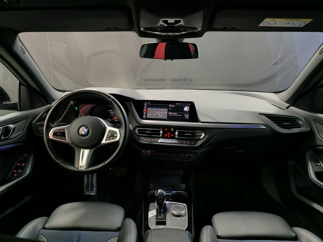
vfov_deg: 58.9
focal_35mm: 23
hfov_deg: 73.9
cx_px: 162
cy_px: 121
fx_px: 215
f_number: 1.57
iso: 224
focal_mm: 6.54
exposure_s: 1/33.3
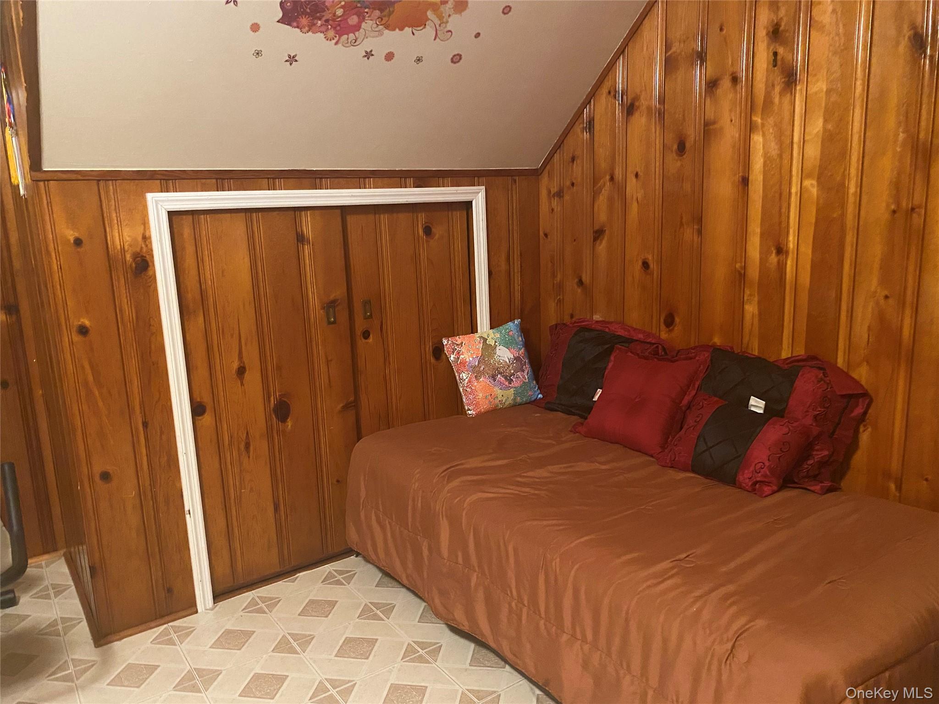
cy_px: 352
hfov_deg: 67.3
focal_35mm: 26
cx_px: 470
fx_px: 705
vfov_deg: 53.1
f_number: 1.8
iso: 640
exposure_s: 1/30
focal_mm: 4.25
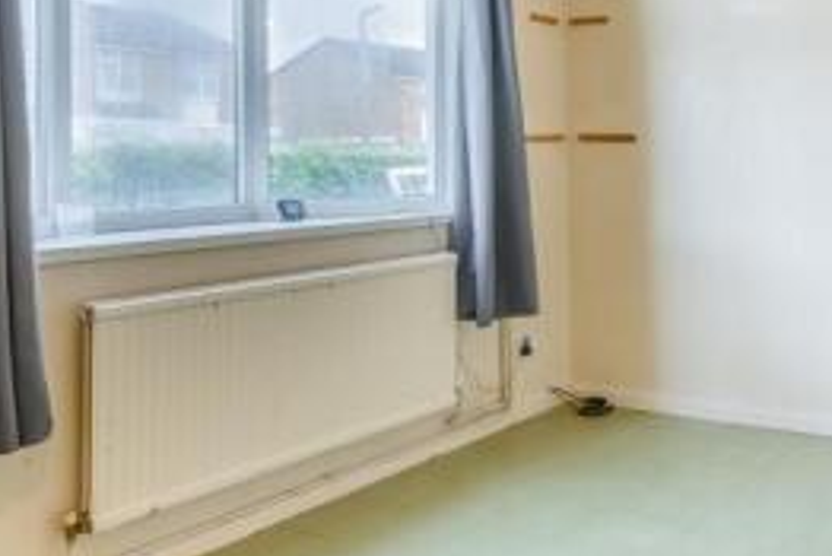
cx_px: 524
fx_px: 925
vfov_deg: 33.0
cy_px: 160
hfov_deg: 48.0
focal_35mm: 40
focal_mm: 16
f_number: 8
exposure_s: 1/40
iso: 200
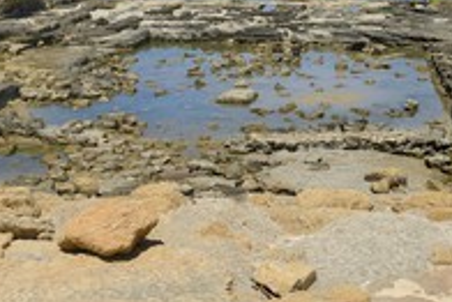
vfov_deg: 21.9
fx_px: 779
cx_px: 226
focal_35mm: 62
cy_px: 150
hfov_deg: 32.4
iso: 100
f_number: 14
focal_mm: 29
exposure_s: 1/160
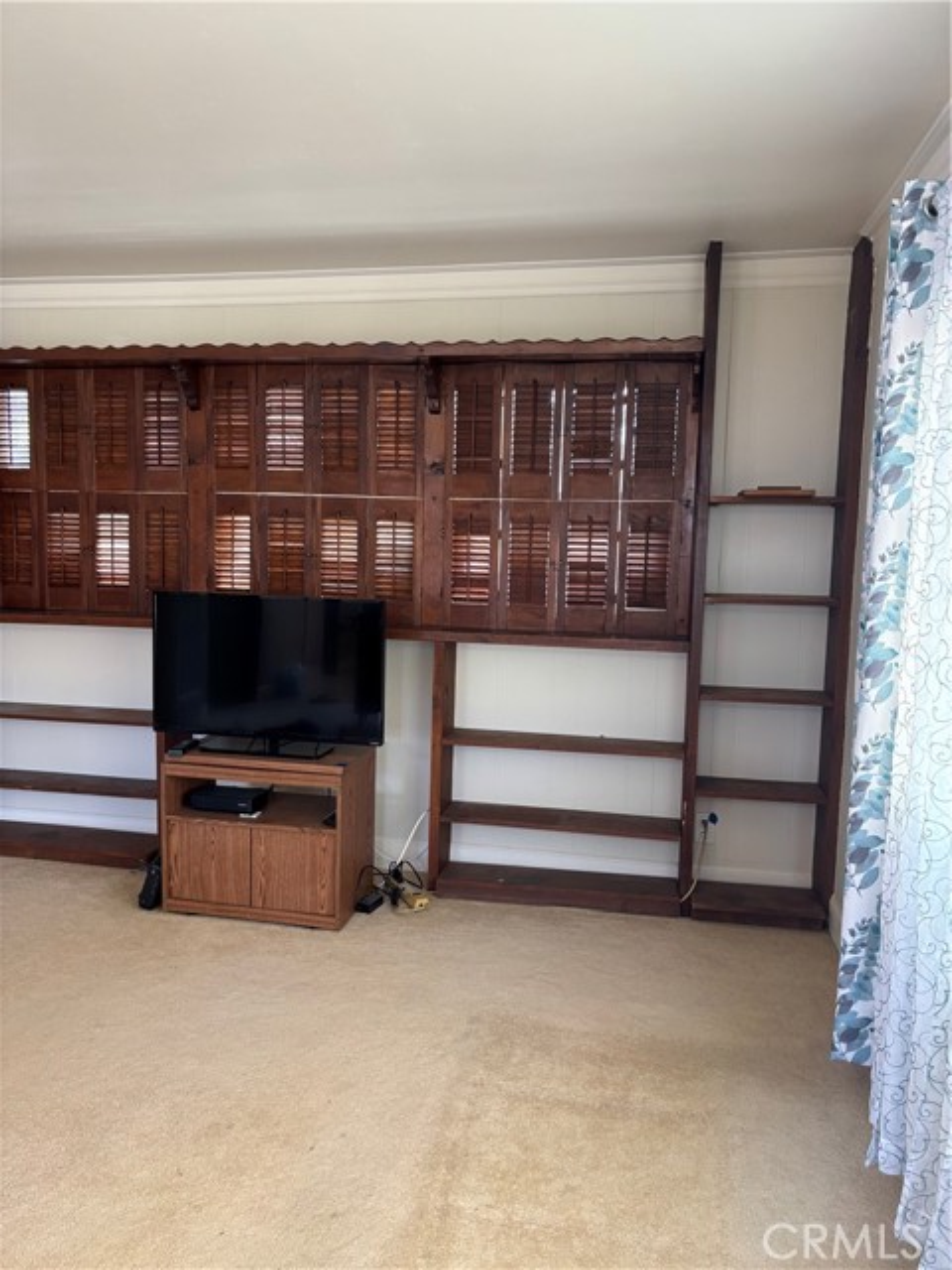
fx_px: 953
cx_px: 476
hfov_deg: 53.1
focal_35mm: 26
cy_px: 635
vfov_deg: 67.3
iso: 160
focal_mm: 5.96
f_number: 1.6
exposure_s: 1/60
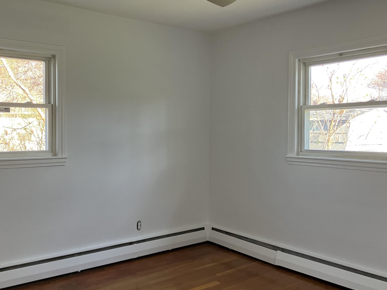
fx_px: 391
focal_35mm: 35
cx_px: 155
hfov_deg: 52.3
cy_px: 139
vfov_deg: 40.7
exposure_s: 1/60
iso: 125
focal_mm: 3.99
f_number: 1.8
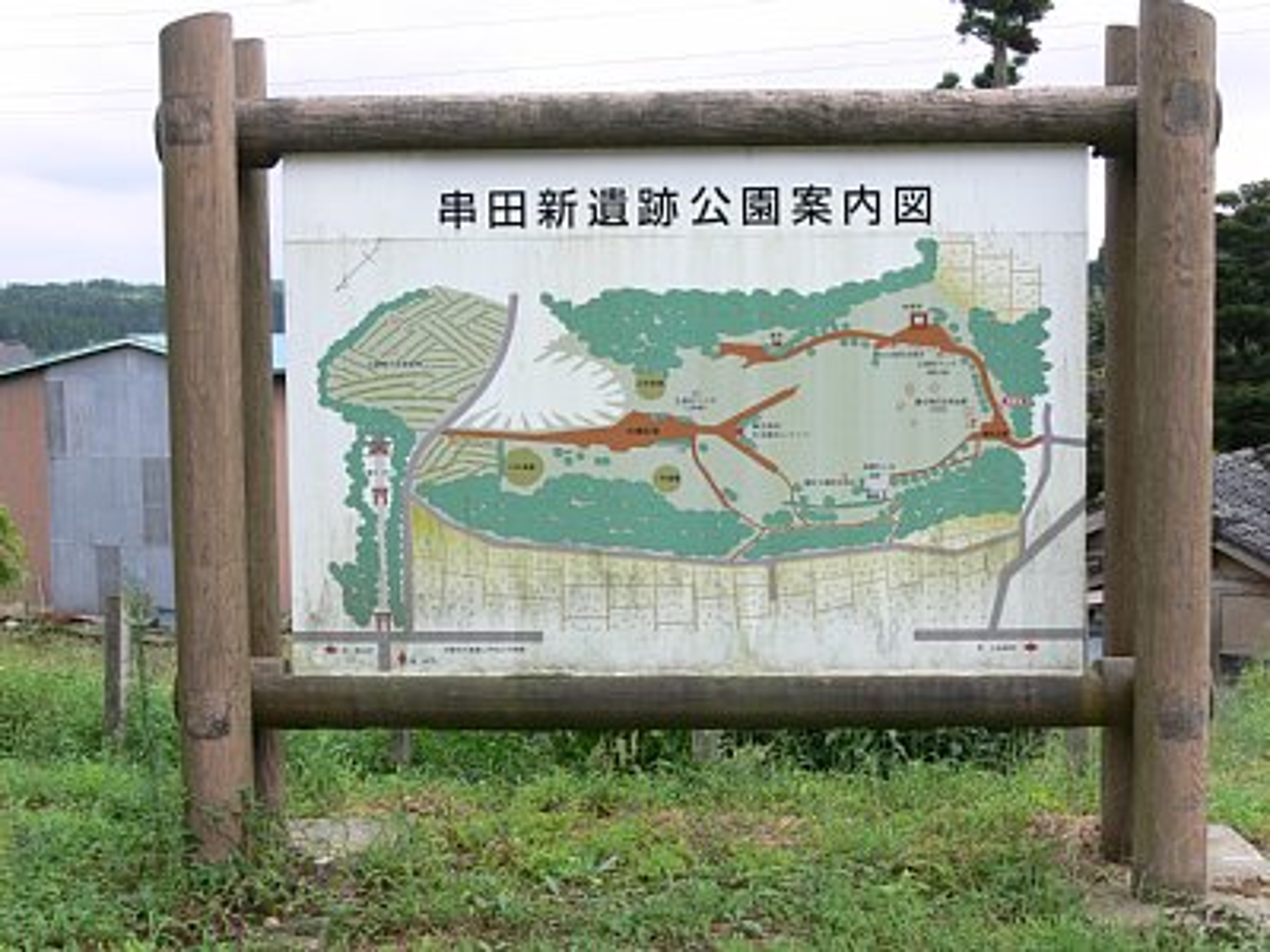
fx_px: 1651
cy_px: 476
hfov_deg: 42.1
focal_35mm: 45
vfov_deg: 32.2
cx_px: 635
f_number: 5
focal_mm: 9.5
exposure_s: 1/100
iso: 80
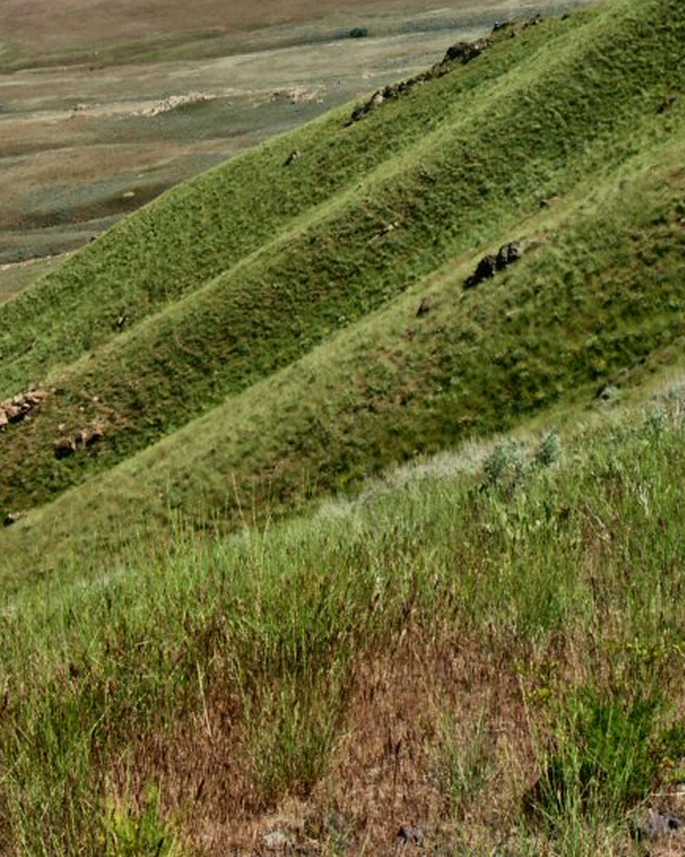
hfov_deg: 13.6
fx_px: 2864
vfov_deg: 16.8
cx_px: 430
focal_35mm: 113
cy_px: 96
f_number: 7.1
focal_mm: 16.16
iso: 64
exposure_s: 1/400
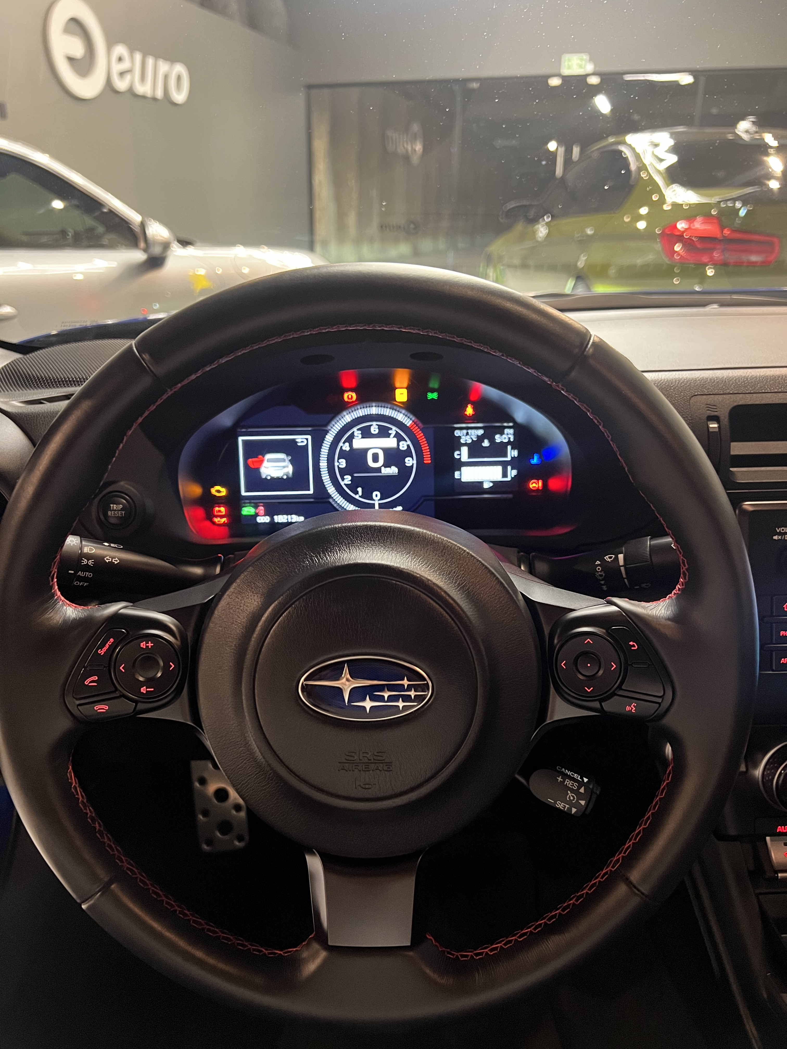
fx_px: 788
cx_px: 394
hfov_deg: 53.1
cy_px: 524
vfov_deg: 67.3
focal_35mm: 26
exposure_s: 1/40
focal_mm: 5.7
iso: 500
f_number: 1.5
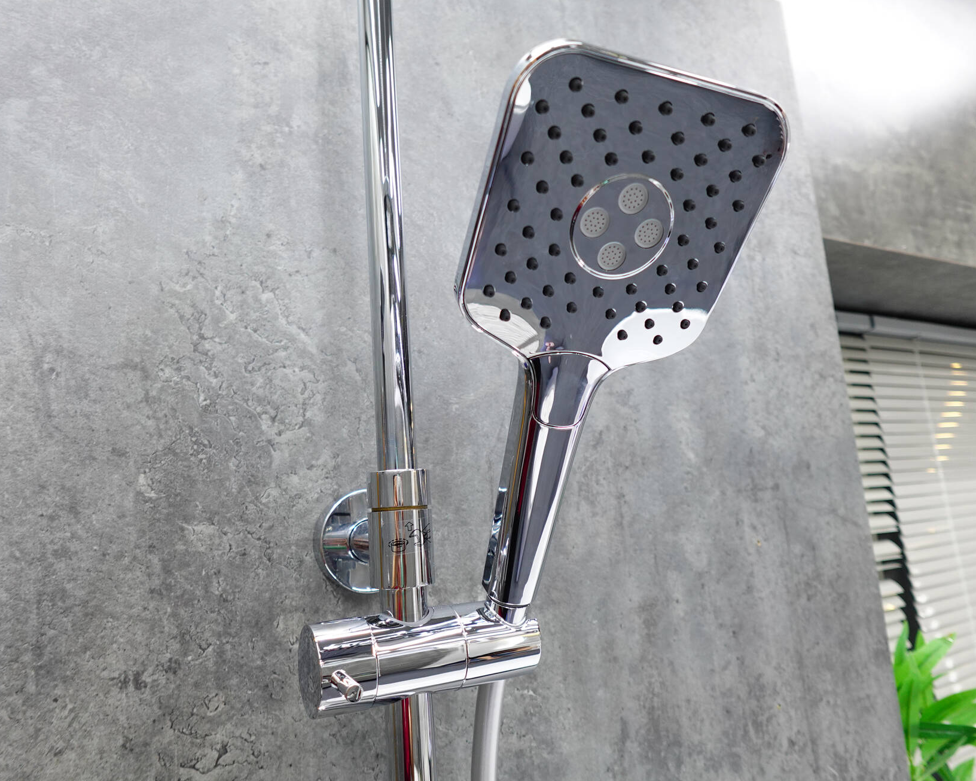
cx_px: 475
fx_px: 664
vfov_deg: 60.9
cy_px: 396
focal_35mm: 23
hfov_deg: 72.6
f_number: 2
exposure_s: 1/80
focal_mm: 7.6
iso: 160
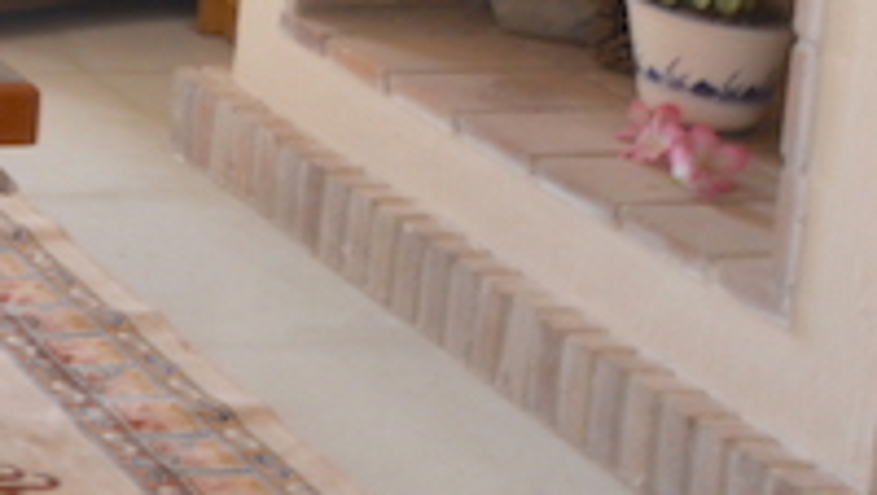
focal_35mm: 94
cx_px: -1079
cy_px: -574
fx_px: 2188
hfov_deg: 15.5
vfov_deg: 11.3
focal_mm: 10
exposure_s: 1/1.3
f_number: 20
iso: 100
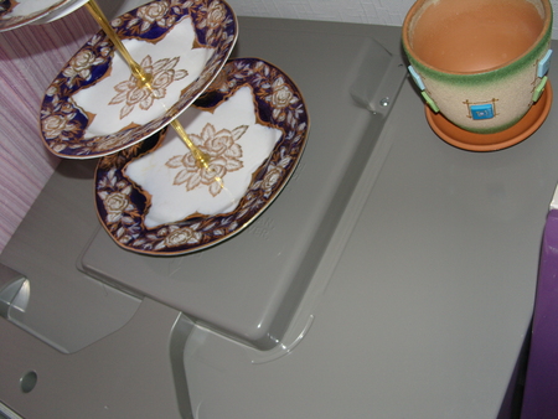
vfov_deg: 37.8
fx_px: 613
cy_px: 210
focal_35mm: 38
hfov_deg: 49.0
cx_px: 279
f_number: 2.8
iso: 80
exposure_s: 1/40
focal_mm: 7.8
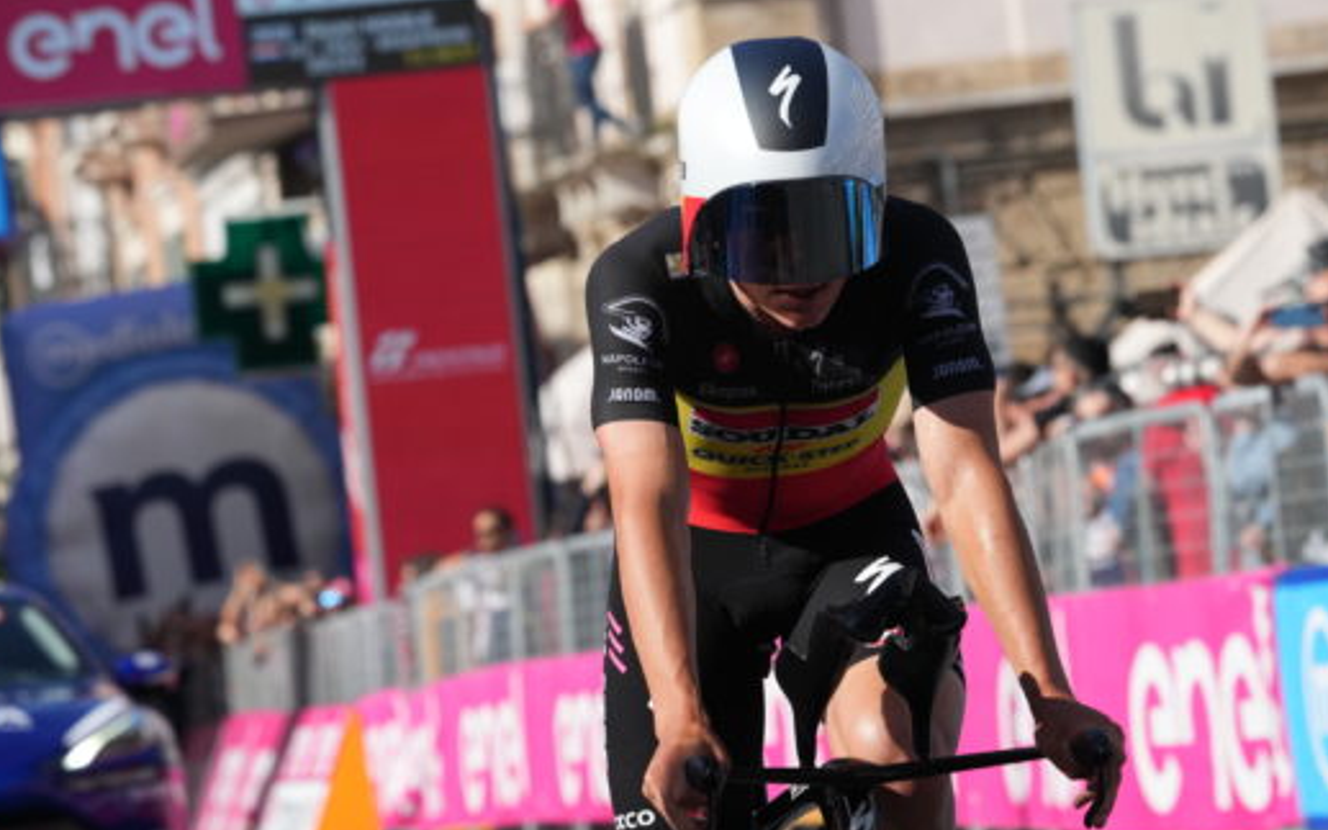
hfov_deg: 9.0
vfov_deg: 5.7
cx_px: 737
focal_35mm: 232
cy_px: 385
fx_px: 8396
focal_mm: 196
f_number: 9
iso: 800
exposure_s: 1/1600
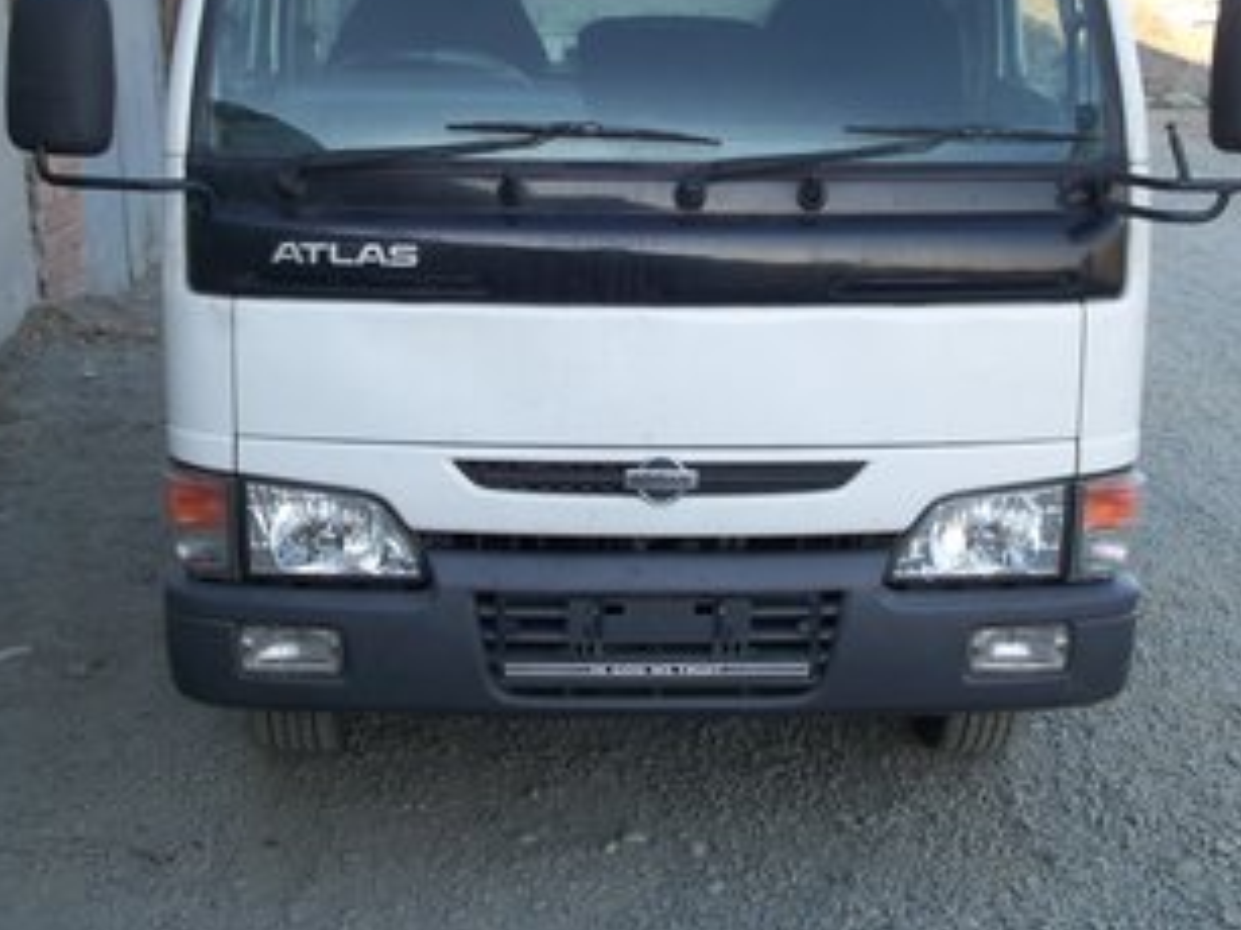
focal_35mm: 60
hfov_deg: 32.2
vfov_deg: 24.3
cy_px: 348
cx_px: 635
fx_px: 2150
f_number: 4
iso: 64
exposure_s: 1/100
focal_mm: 9.8
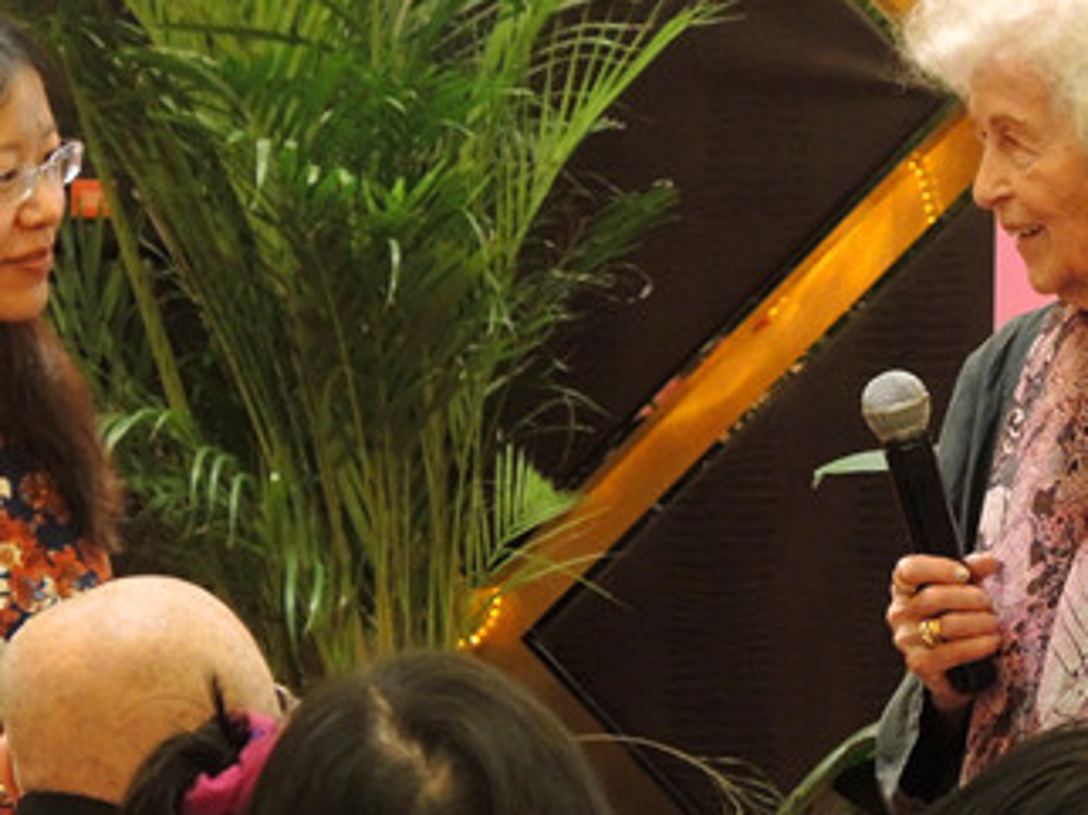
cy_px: 416
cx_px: 1000
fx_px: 11872
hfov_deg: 5.2
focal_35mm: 378
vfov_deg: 3.9
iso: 800
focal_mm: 32.6
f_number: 3.5
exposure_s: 1/15
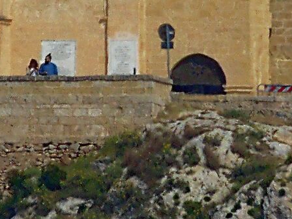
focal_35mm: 4952
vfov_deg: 0.3
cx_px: 26
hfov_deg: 0.4
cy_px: -102
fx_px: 41772
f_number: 6.5
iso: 100
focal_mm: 168
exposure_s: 1/640
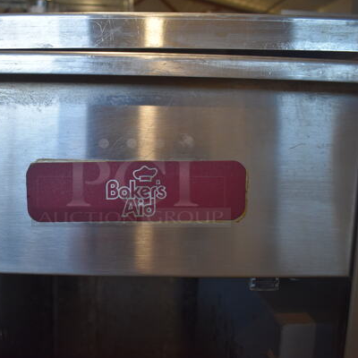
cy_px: 180
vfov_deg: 47.2
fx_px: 410
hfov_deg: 46.7
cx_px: 132
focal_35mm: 35
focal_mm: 18
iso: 800
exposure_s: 1/250
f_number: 3.5
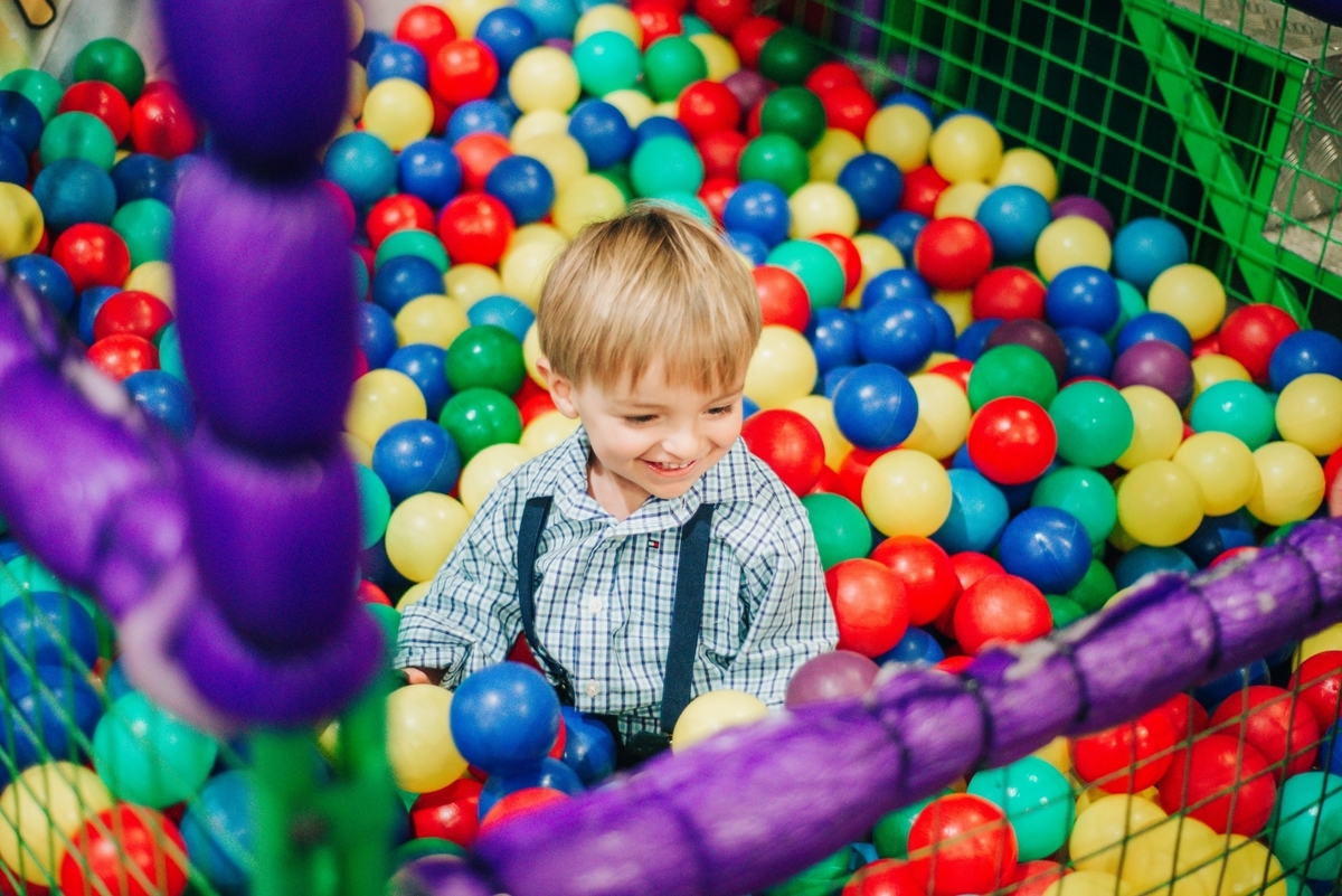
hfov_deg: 39.6
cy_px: 448
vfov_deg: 27.0
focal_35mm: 50
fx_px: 1864
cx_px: 671
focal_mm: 50
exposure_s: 1/125
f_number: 1.8
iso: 1600
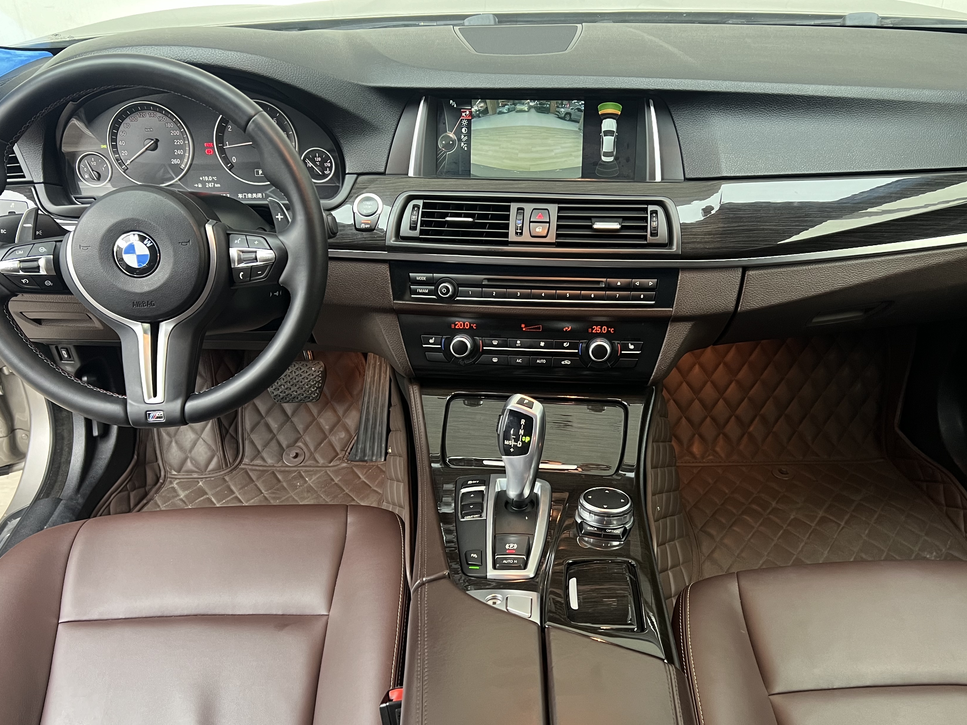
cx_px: 523
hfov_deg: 56.7
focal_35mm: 32
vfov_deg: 44.0
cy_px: 425
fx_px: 894
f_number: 1.5
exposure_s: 1/50
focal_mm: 5.7
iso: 320
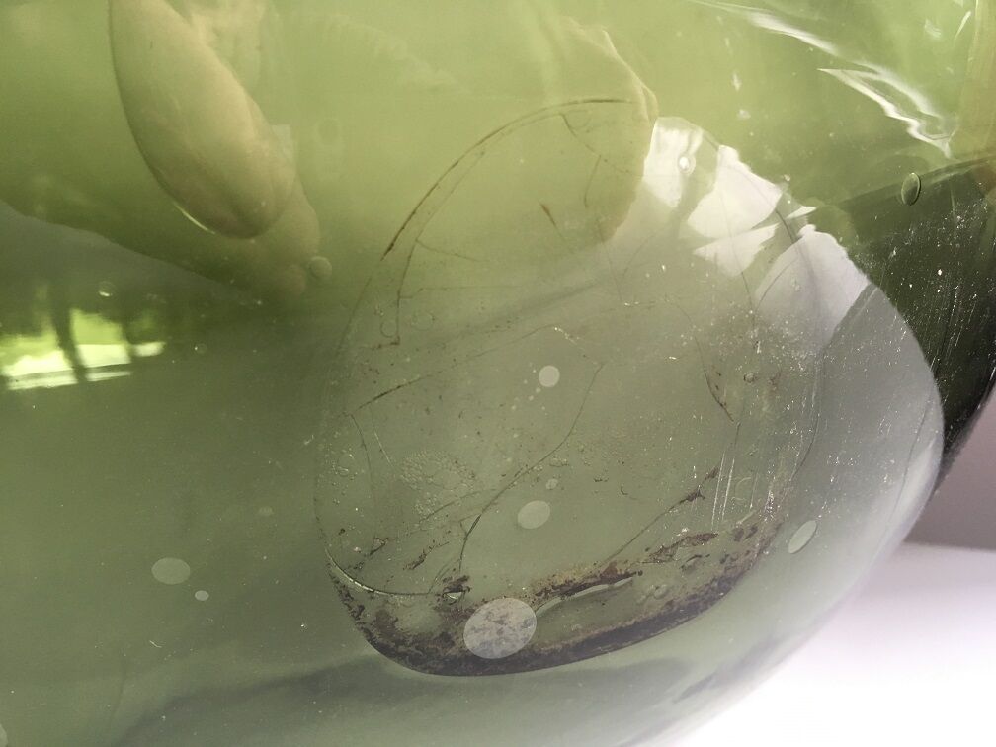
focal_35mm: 29
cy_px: 374
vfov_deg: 48.2
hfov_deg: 61.7
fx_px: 834
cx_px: 498
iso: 125
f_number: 2.2
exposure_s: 1/33
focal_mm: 4.15
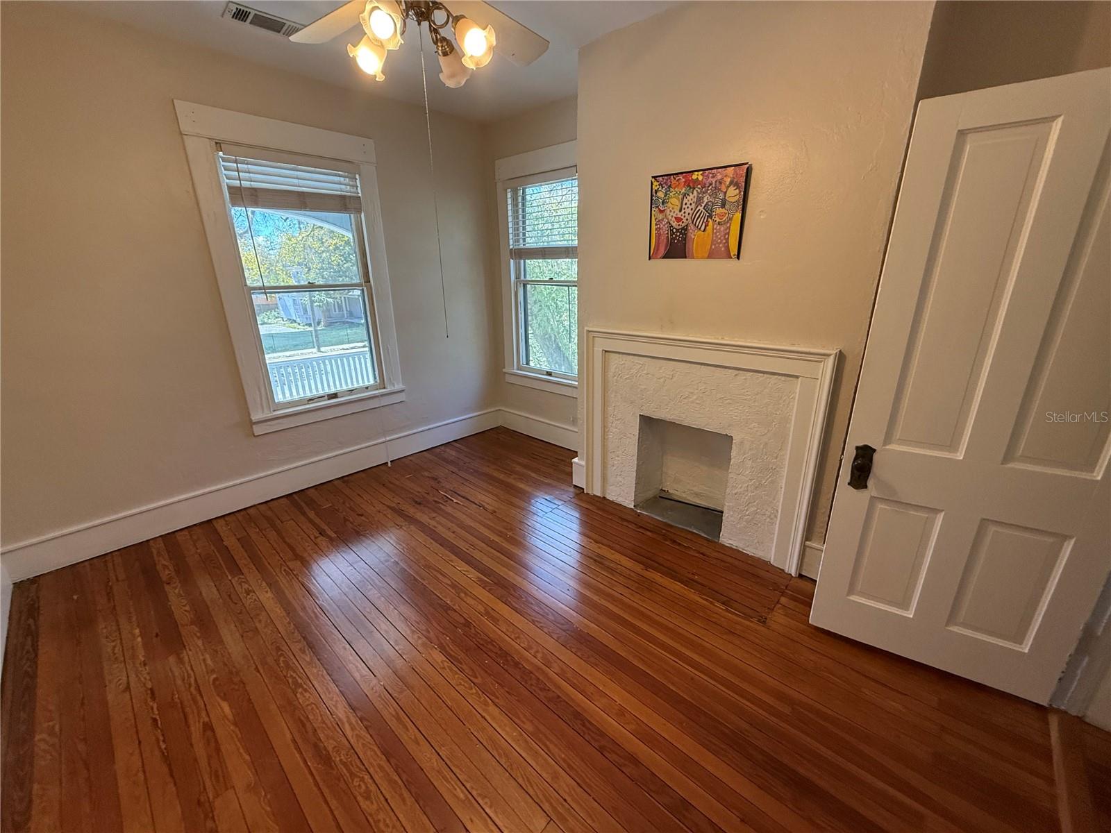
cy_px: 416
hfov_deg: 102.1
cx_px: 556
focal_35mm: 14
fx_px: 449
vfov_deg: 85.7
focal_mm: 2.22
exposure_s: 1/120
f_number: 2.2
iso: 320
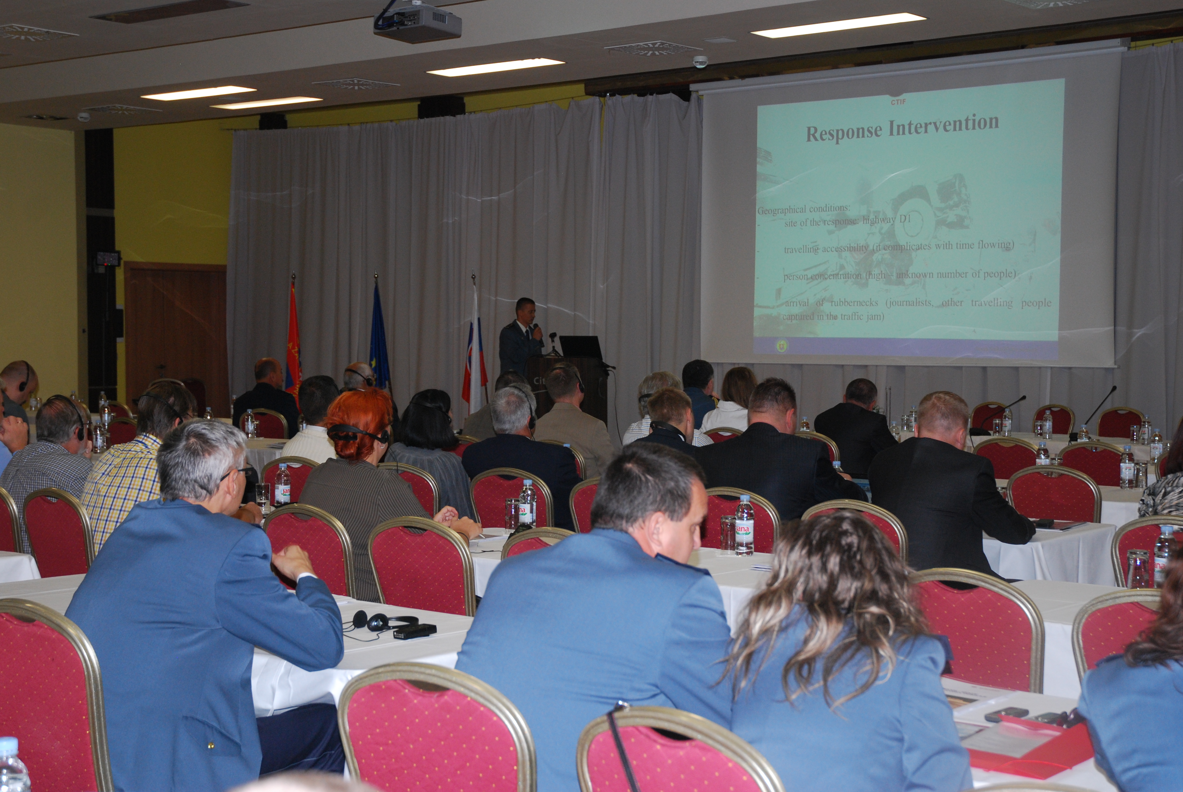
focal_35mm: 57
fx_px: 1875
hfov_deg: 35.0
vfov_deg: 23.8
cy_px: 396
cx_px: 592
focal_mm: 38
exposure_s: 1/60
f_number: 4.2
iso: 560
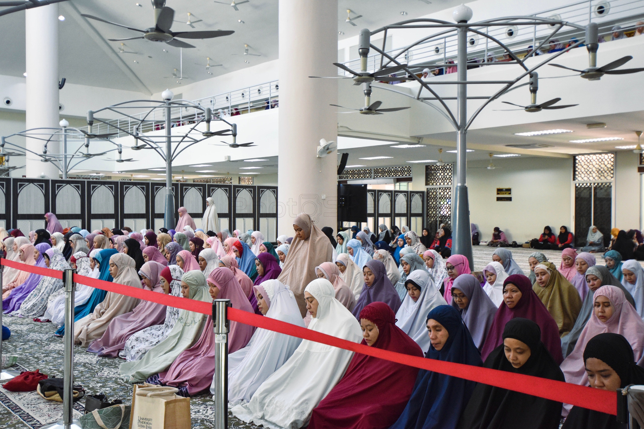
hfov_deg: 53.1
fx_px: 644
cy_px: 214
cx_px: 322
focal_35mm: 36
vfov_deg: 36.9
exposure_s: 1/80
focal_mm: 24
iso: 1250
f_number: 4.5
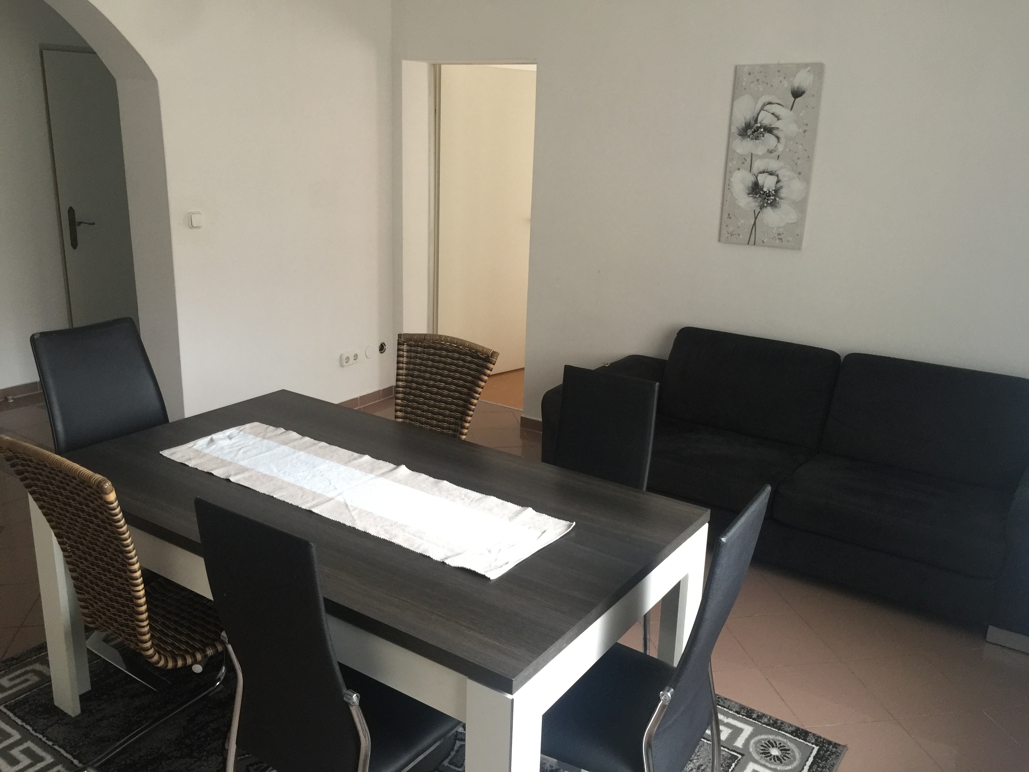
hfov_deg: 61.7
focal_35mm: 29
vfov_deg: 48.2
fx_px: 862
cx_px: 514
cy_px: 386
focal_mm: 4.15
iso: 100
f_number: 2.2
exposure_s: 1/17
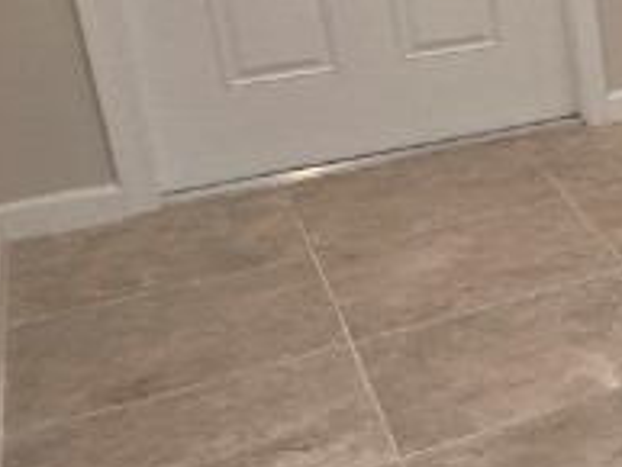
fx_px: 1241
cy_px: -3
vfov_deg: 20.6
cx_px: 1360
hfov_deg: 16.9
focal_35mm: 69
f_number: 1.9
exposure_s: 1/120
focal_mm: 2.2
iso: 160
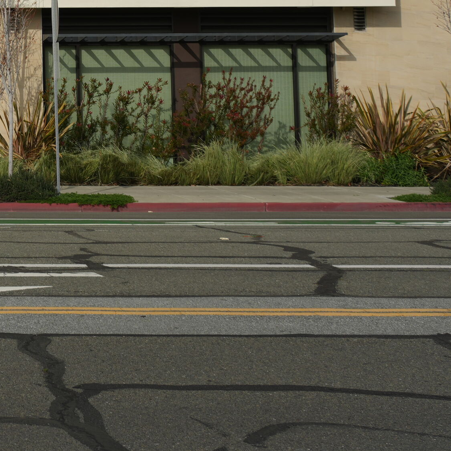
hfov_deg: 15.5
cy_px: -125
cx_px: -281
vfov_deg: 16.4
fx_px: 1489
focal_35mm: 101
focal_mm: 31
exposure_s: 1/500
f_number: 9
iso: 100
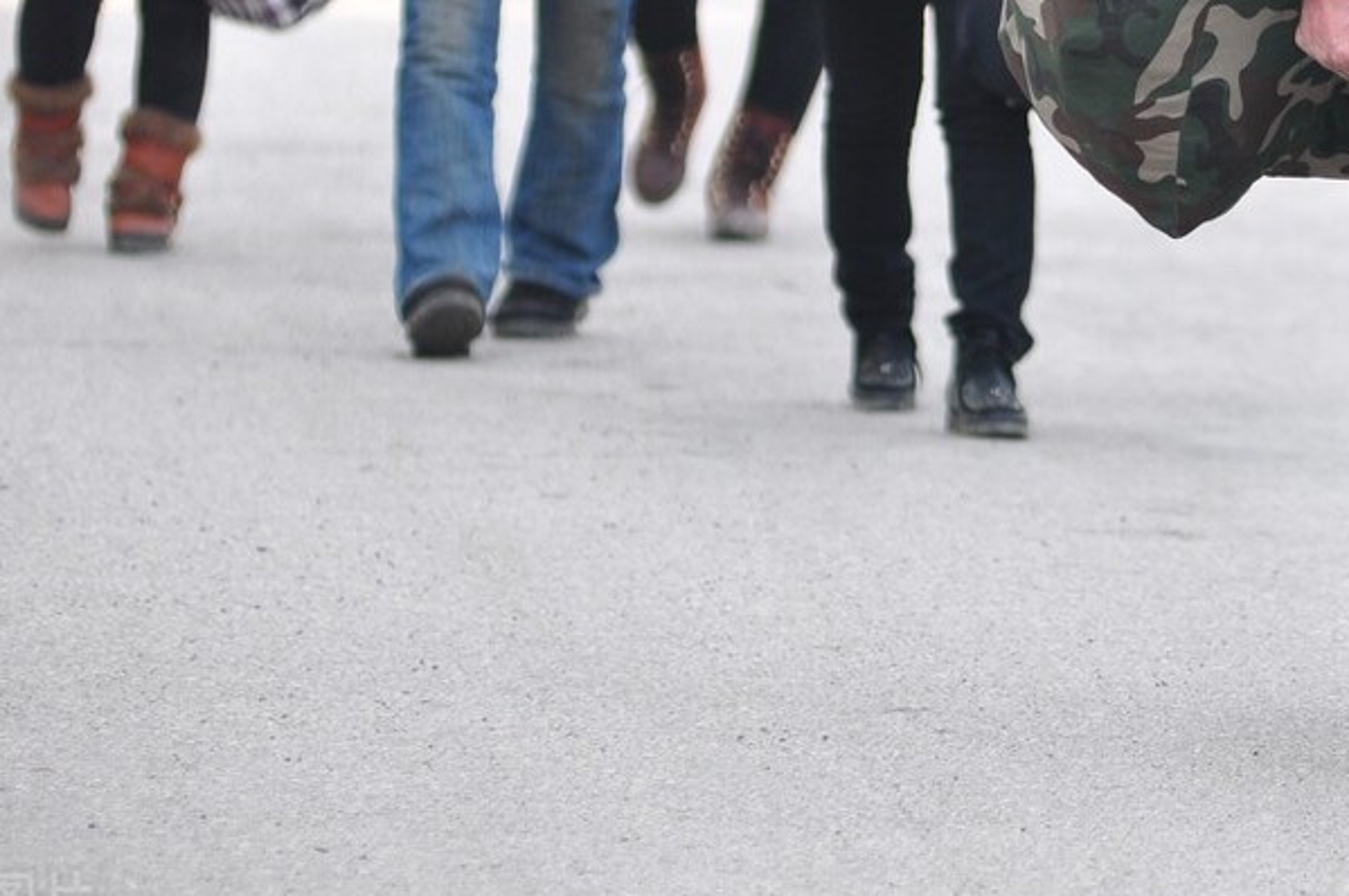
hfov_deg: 4.4
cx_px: 1203
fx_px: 17443
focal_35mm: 466
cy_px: 51
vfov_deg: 2.9
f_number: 2.8
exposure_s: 1/2000
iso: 320
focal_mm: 155
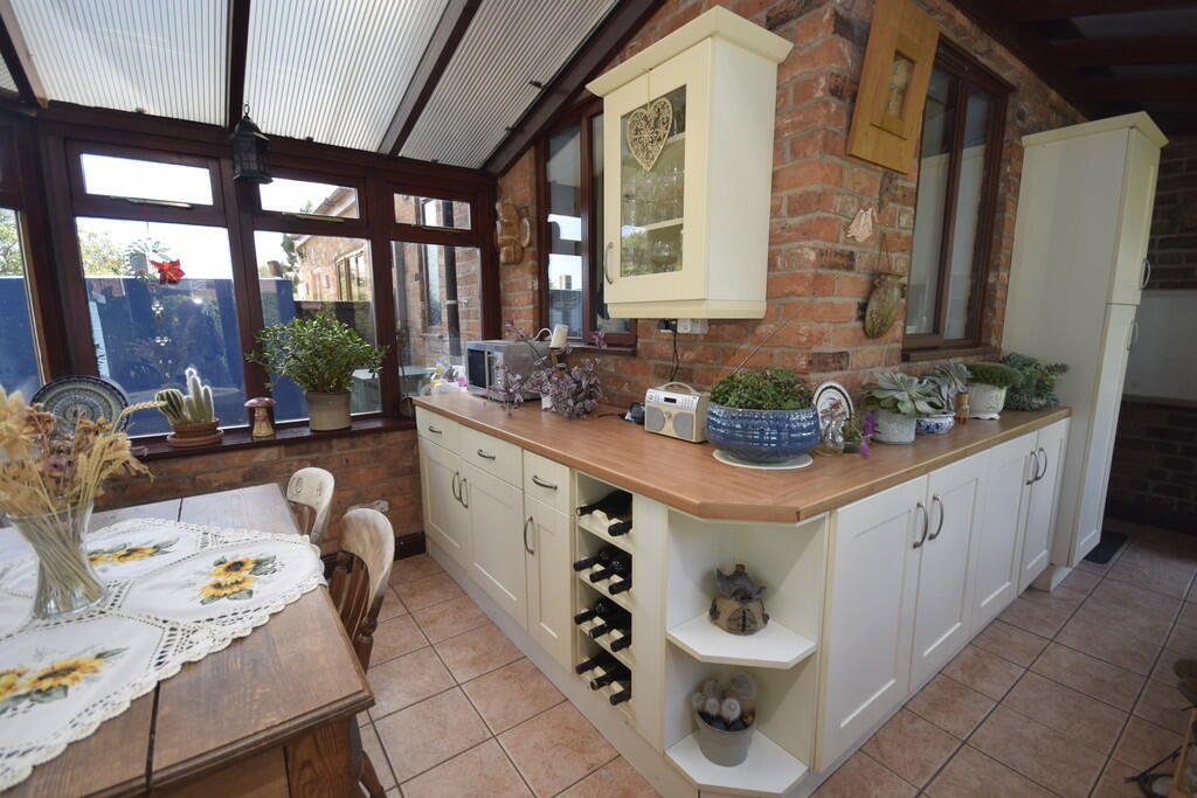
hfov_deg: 100.4
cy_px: 399
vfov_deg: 77.3
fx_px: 499
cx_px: 598
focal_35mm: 15
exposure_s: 1/125
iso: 250
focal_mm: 10
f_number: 5.6
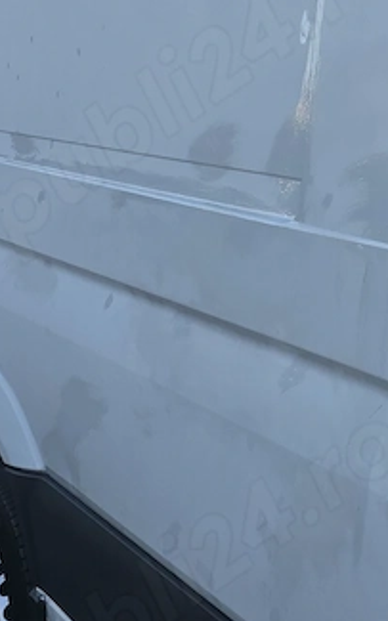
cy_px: 120
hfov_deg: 16.9
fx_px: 1269
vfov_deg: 26.9
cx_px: 417
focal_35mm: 75
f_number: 1.7
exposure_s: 1/120
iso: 12
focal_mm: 6.3
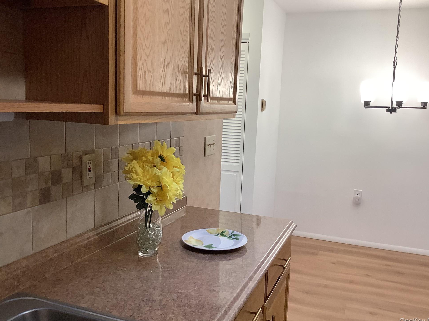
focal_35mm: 33
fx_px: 409
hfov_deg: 55.4
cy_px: 155
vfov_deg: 42.9
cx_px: 217
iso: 80
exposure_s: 1/60
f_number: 2.4
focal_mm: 3.3
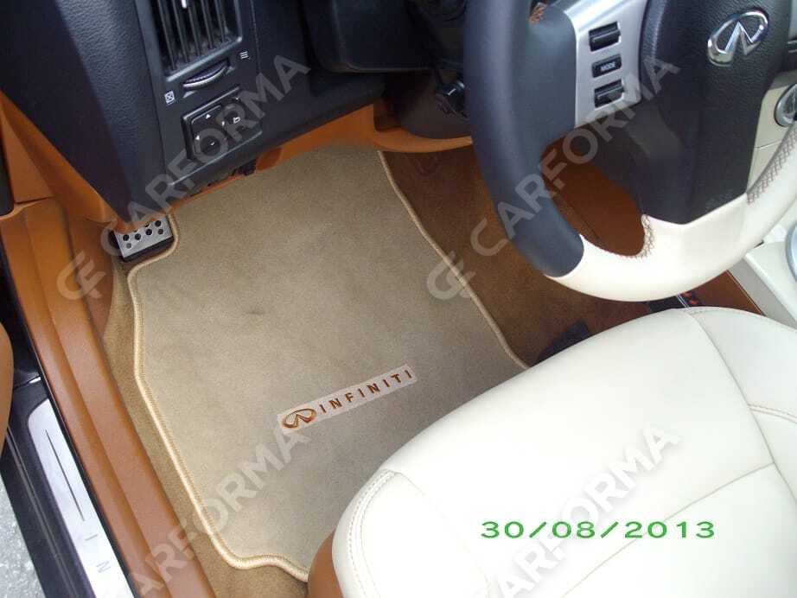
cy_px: 299
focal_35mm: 36
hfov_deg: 51.3
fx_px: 829
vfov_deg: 39.7
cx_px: 398
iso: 160
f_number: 2.7
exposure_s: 1/100
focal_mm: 6
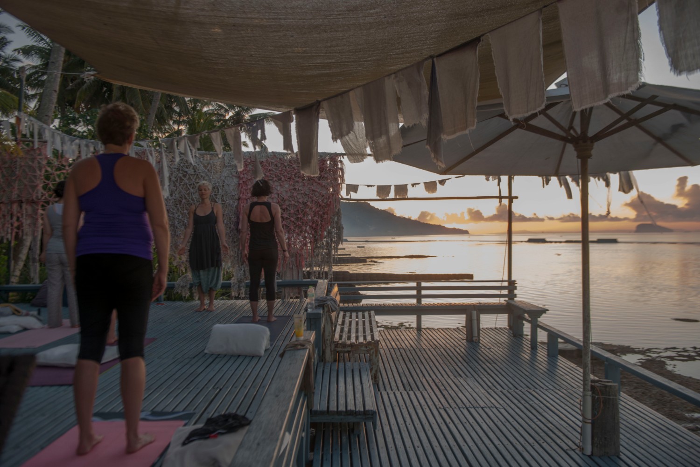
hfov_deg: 63.6
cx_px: 350
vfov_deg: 45.0
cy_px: 234
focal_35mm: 29
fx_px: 564
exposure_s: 1/60
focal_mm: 29
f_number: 3.5
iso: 200
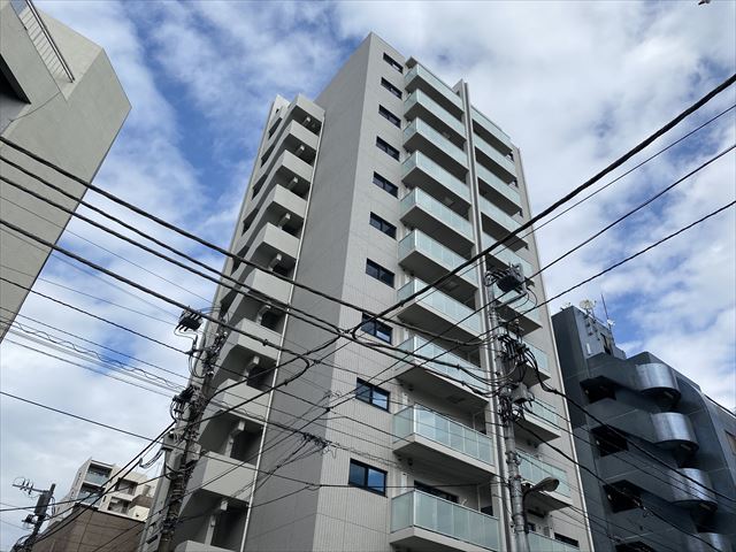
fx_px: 553
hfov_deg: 67.3
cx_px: 368
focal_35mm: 26
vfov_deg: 53.1
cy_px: 276
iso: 32
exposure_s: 1/3846
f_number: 1.8
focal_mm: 4.25
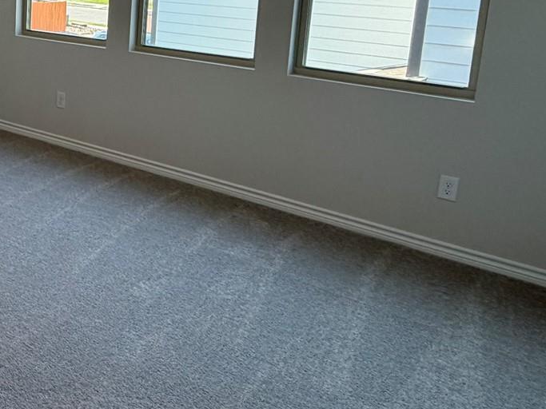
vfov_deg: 32.9
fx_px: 662
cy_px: 57
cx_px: -38
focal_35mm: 42
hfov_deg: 38.1
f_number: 2.2
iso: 125
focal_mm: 2.22
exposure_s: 1/120
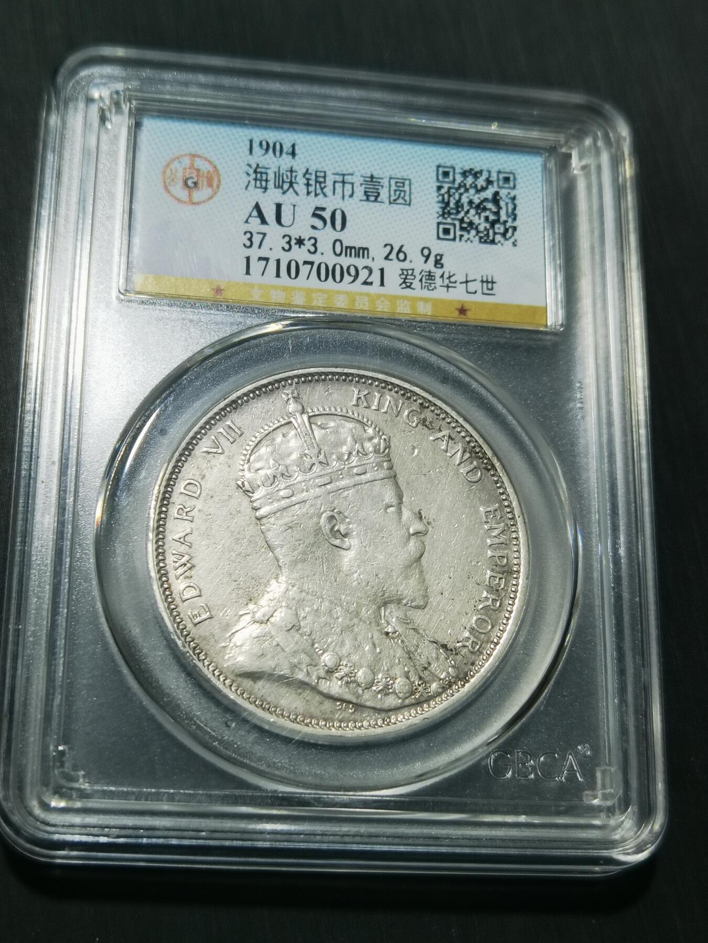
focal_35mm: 54
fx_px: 1473
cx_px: 354
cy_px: 472
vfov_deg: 35.5
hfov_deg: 27.0
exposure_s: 1/100
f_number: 1.9
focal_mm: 6.67
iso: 80
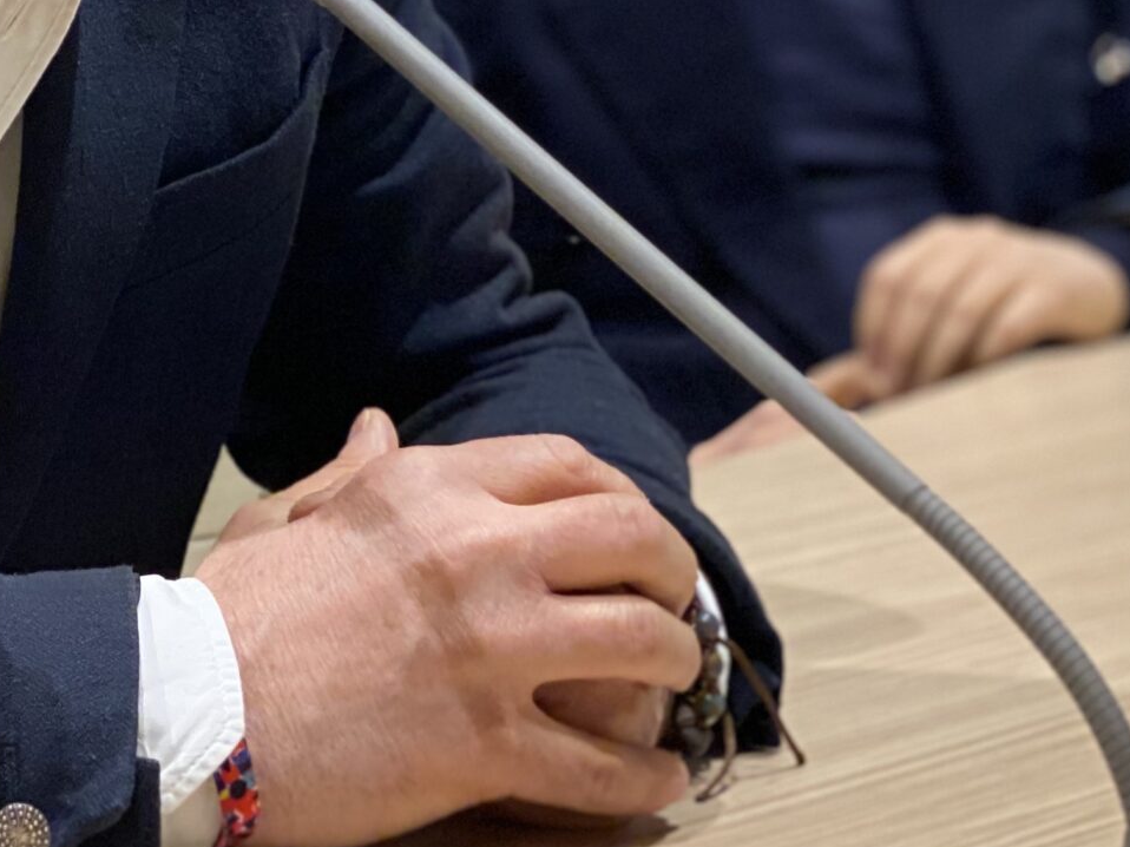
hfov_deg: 14.0
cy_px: -4
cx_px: -32
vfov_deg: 10.6
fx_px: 4536
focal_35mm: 139
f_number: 2
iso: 160
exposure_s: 1/50
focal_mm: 6
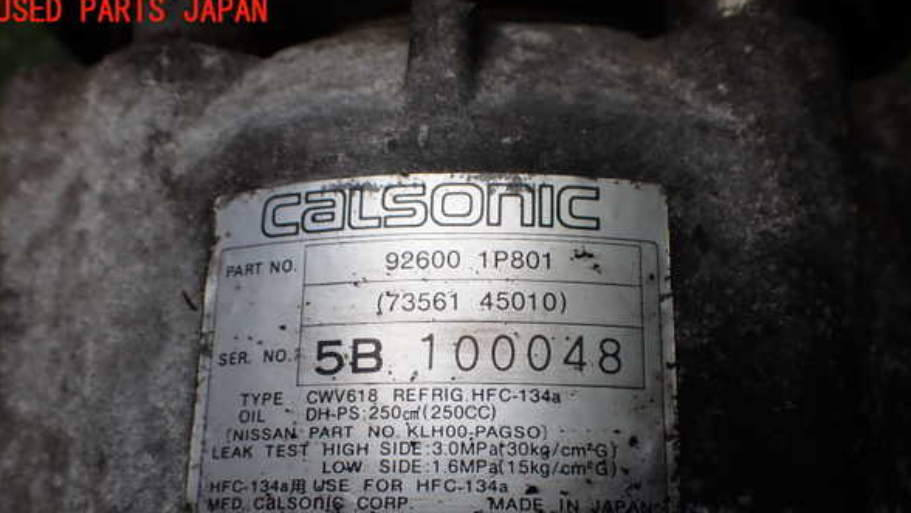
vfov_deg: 29.5
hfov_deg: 50.5
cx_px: 451
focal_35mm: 40
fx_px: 966
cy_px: 341
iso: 100
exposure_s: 1/200
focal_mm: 6.37
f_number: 3.5
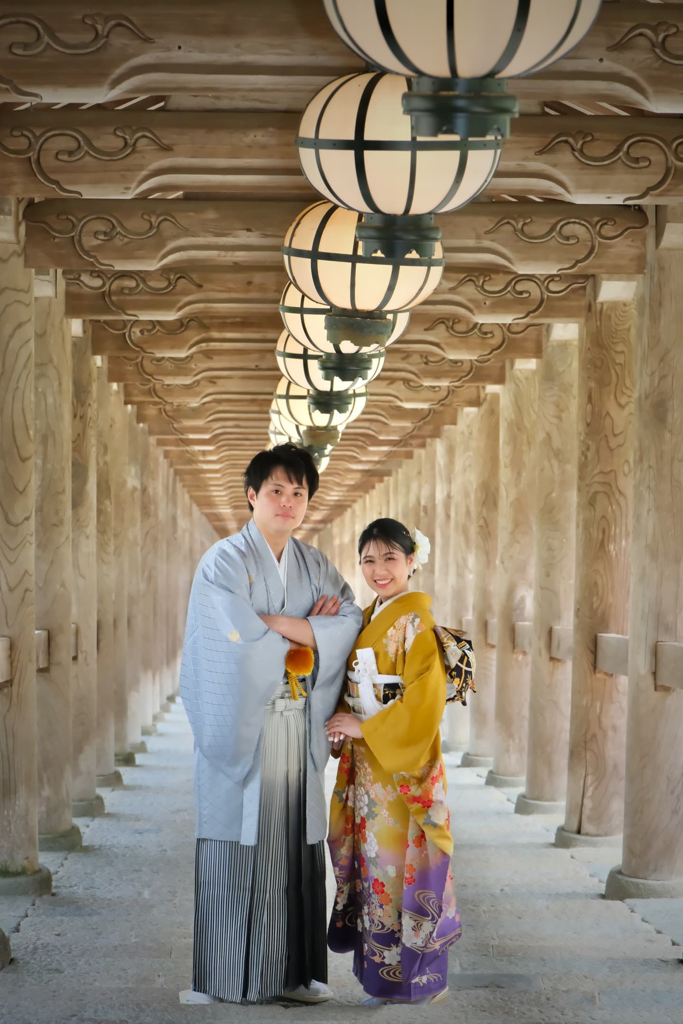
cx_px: 342
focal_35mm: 105
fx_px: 2988
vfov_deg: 19.5
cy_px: 512
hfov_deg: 13.0
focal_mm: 70
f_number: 5.6
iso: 3200
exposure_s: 1/80
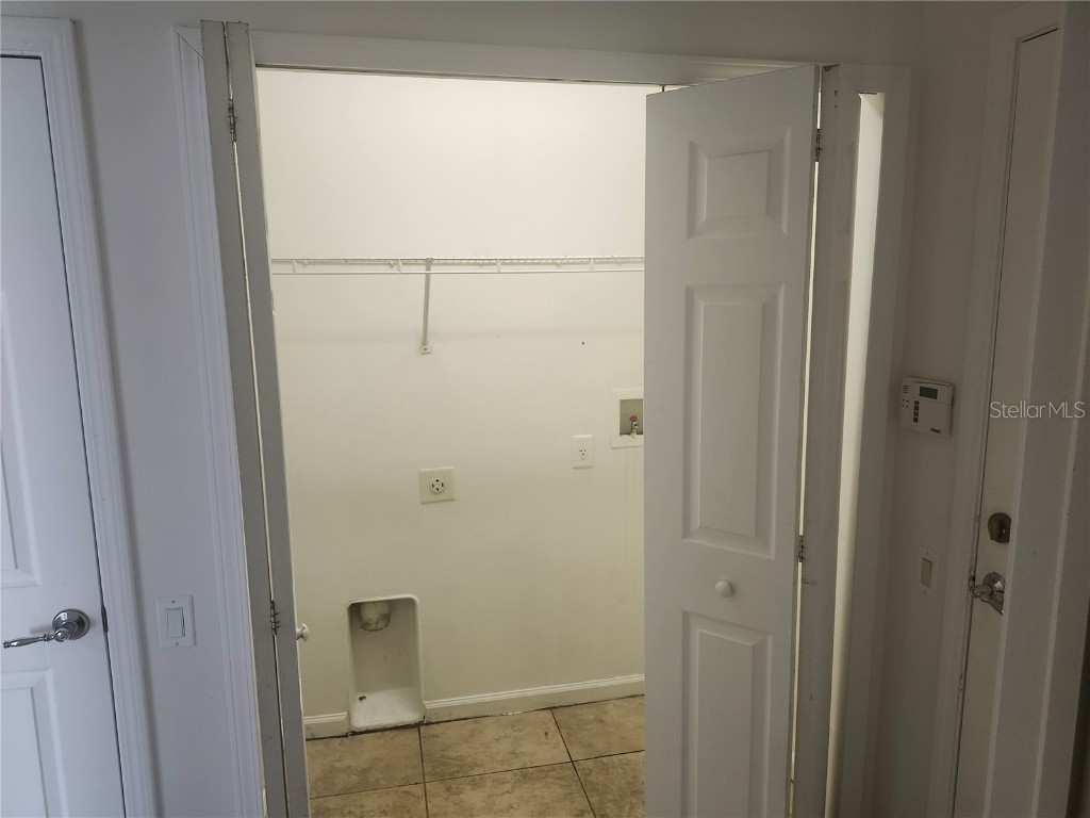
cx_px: 545
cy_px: 409
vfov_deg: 58.9
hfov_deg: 73.9
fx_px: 724
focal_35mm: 23
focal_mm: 5.54
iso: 400
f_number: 1.8
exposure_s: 1/120
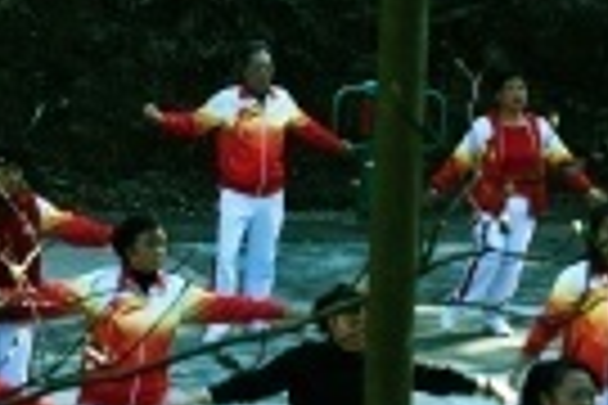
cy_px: 252
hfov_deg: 9.2
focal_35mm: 223
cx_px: 405
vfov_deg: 6.2
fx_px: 3766
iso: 160
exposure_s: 1/80
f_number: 8
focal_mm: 50
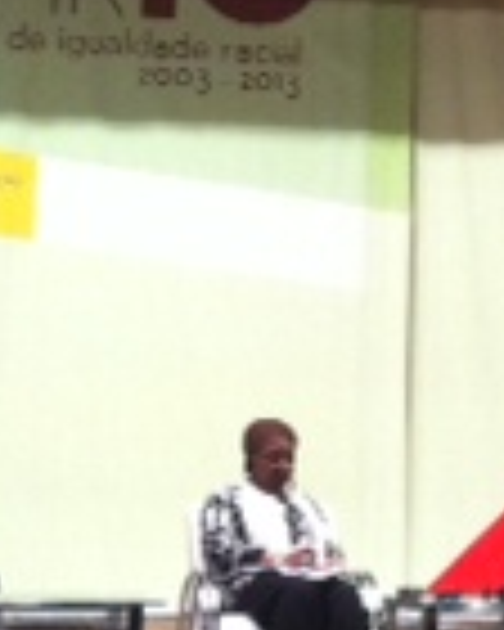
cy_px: 94
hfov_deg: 9.9
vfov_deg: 12.3
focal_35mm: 156
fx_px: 2909
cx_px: 464
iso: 160
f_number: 2.8
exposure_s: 1/15
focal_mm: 3.85
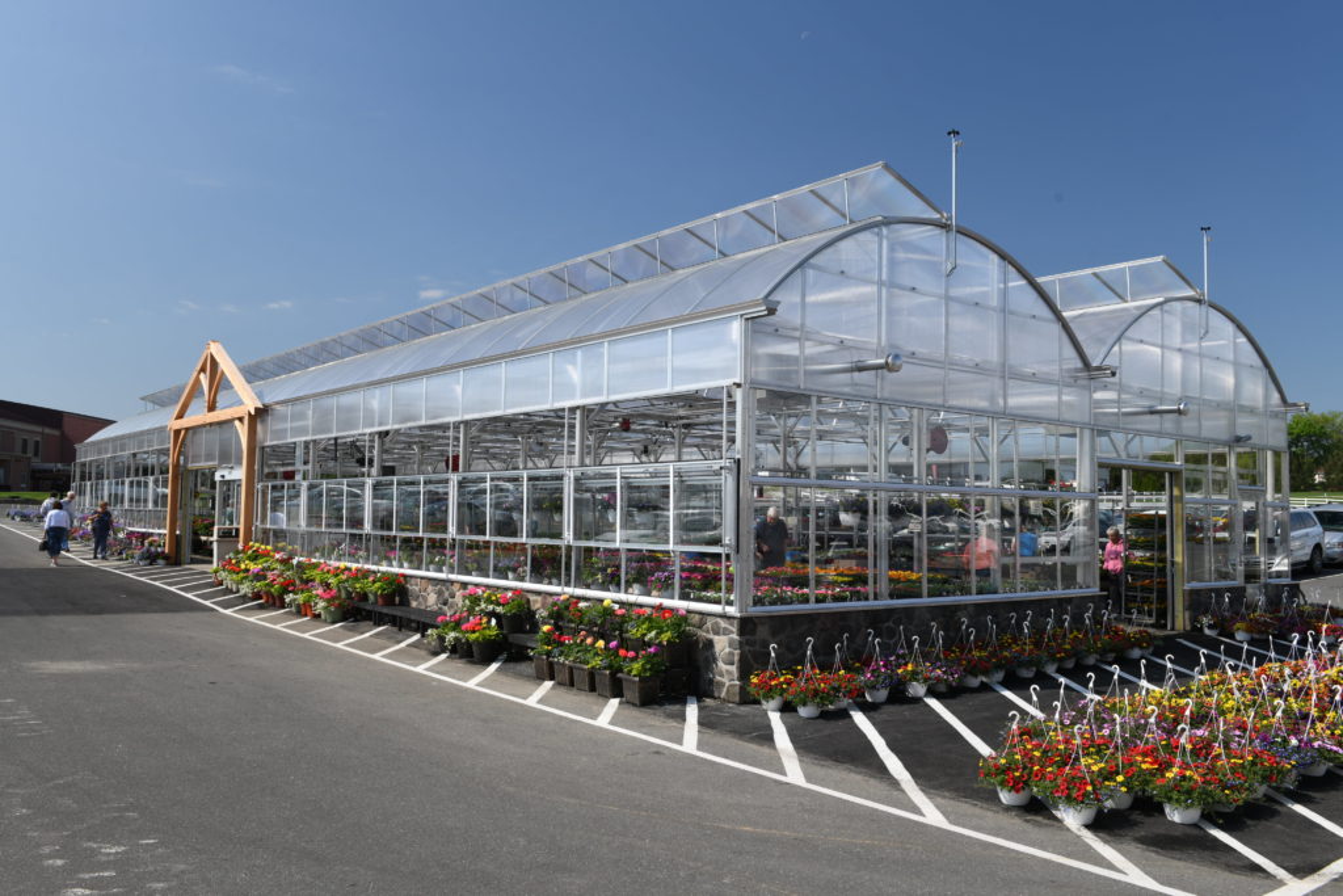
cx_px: 672
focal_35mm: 29
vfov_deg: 45.0
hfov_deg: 63.7
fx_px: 1082
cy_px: 448
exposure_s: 1/125
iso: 200
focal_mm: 29
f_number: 9
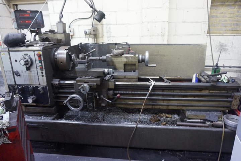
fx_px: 161
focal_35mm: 24
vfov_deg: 53.1
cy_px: 80
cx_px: 120
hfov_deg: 73.7
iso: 3200
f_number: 3.5
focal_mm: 16
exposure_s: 1/80
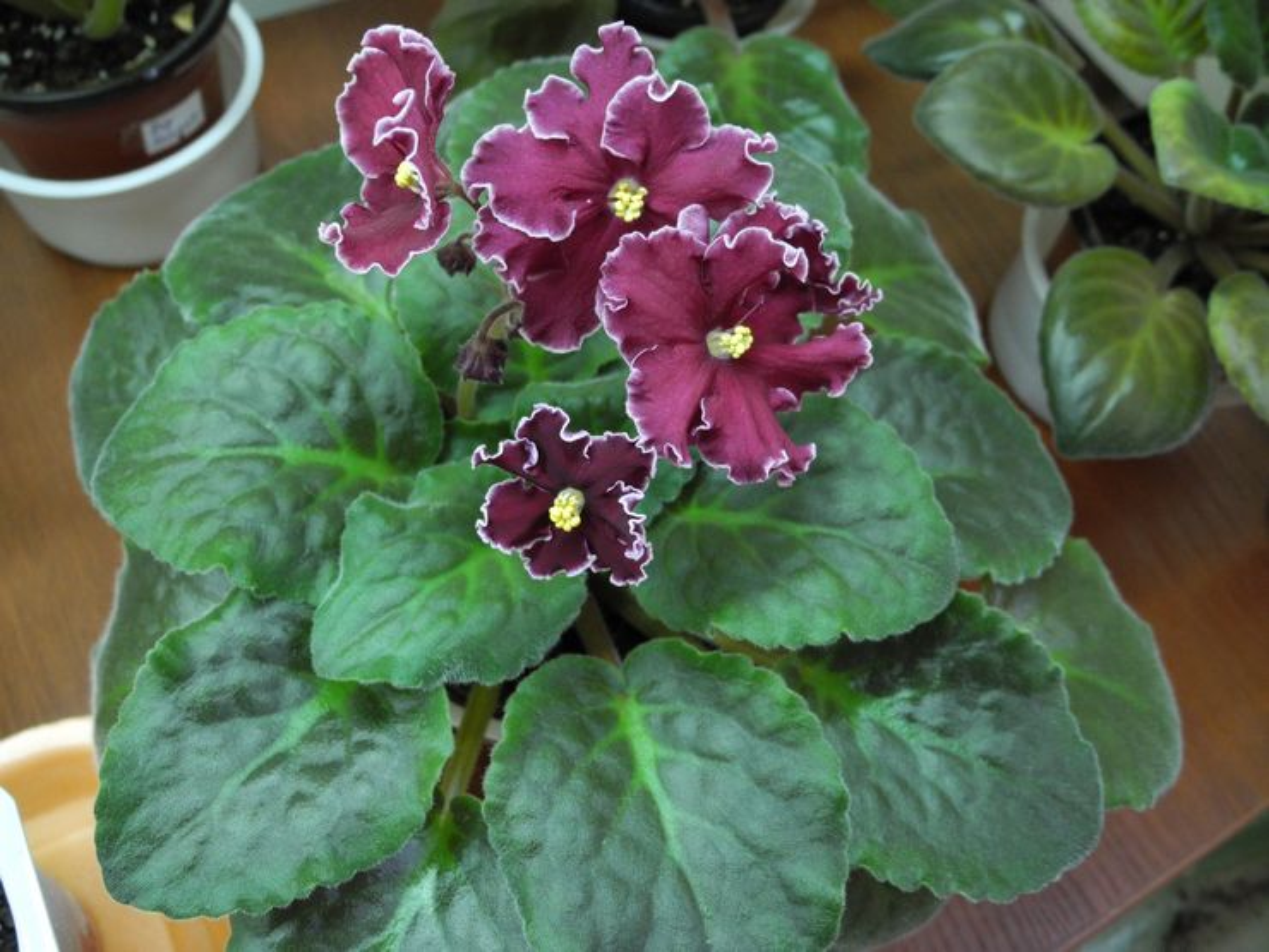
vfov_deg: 49.7
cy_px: 476
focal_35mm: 28
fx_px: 1026
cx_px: 634
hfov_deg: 63.4
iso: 400
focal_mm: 6
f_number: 2.8
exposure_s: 1/32.6
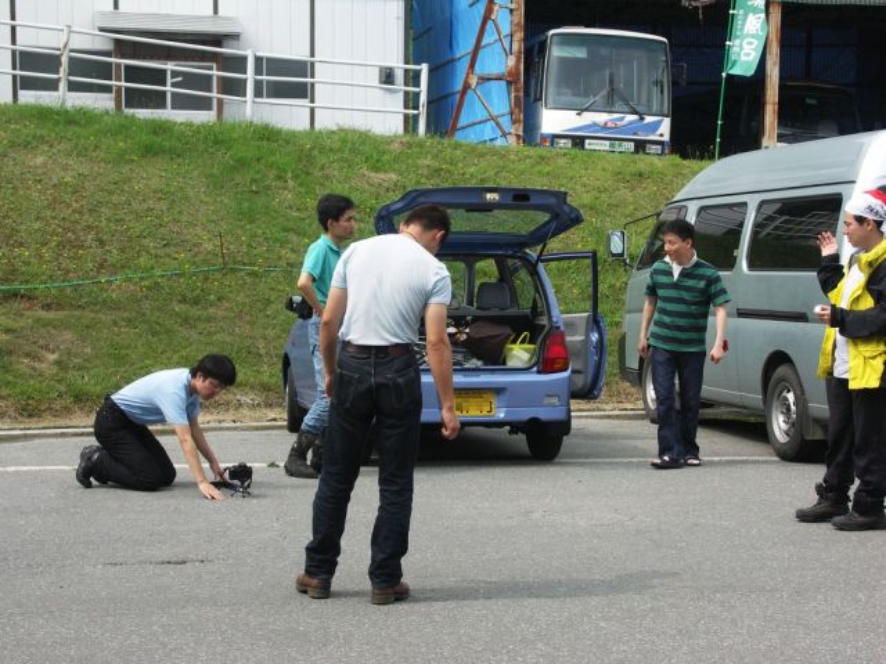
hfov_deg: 27.0
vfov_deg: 20.4
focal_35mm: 72
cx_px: 443
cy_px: 332
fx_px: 1843
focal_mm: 18.6
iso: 50
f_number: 5
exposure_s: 1/200
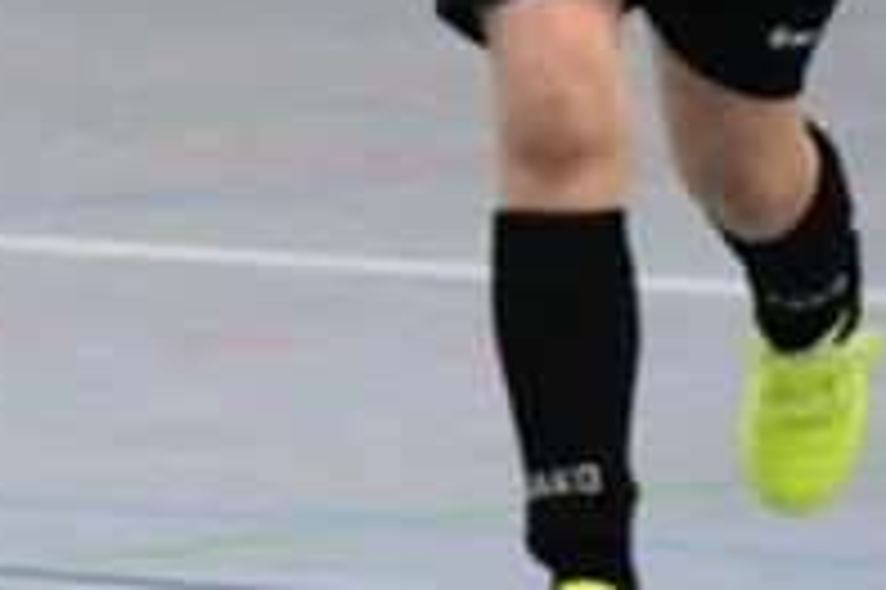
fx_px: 19770
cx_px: -67
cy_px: -504
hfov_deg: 2.6
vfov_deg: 1.7
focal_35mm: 804
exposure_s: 1/1250
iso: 8000
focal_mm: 155
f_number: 2.8
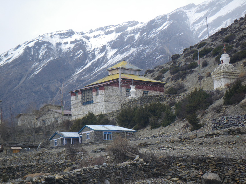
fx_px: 817
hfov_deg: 17.1
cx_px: 123
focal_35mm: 115
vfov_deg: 12.9
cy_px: 92
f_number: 5.2
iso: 50
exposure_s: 1/320
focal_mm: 20.6
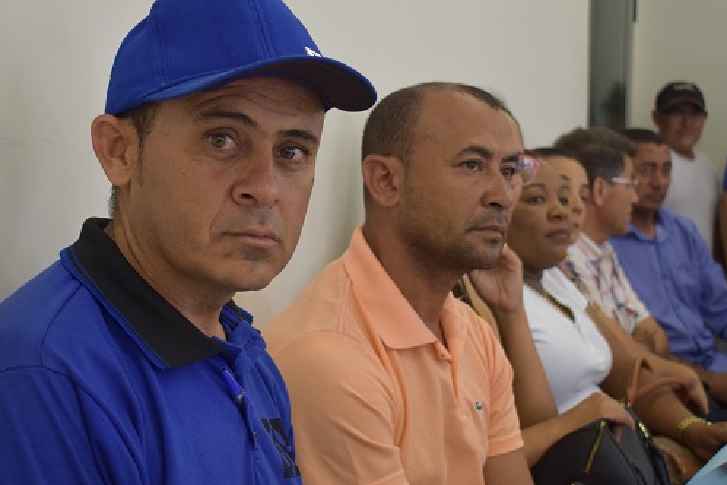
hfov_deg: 28.4
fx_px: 1434
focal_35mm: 71
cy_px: 246
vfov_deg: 19.2
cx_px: 304
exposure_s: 1/60
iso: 560
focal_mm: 38
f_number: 4.8
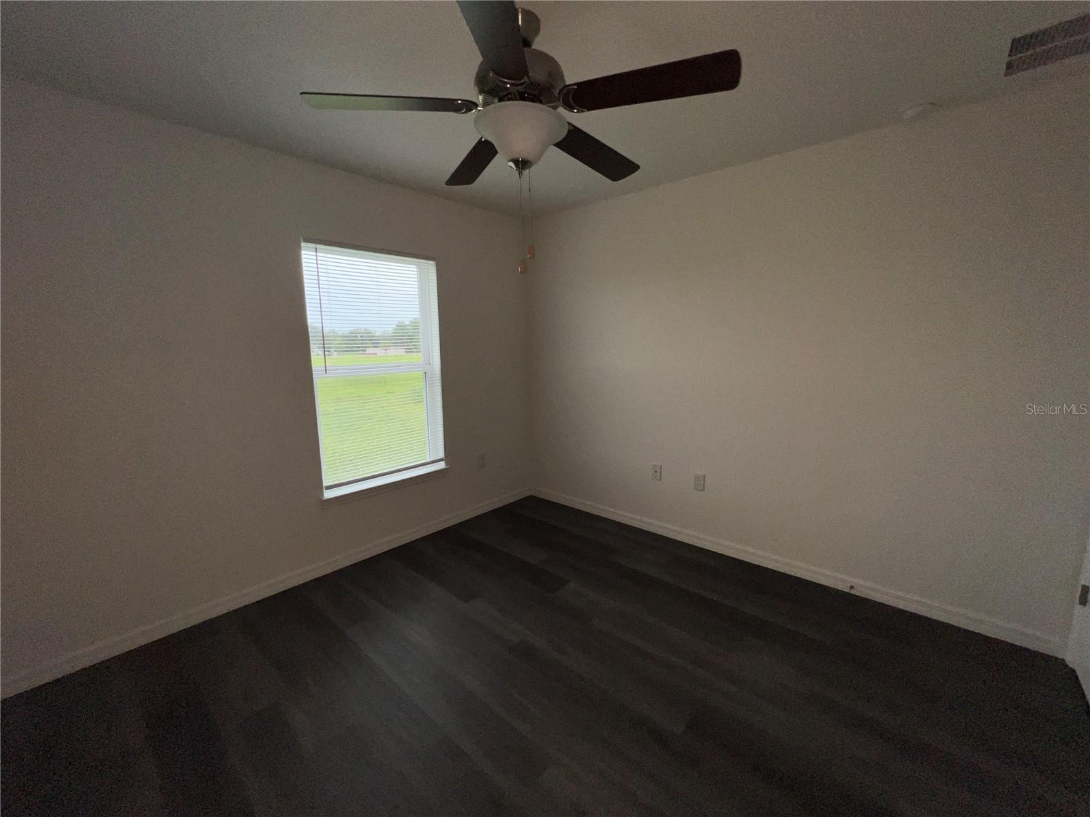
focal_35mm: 13
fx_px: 409
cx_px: 545
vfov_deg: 89.9
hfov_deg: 106.2
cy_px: 408
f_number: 1.8
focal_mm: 1.57
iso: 32
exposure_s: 1/122
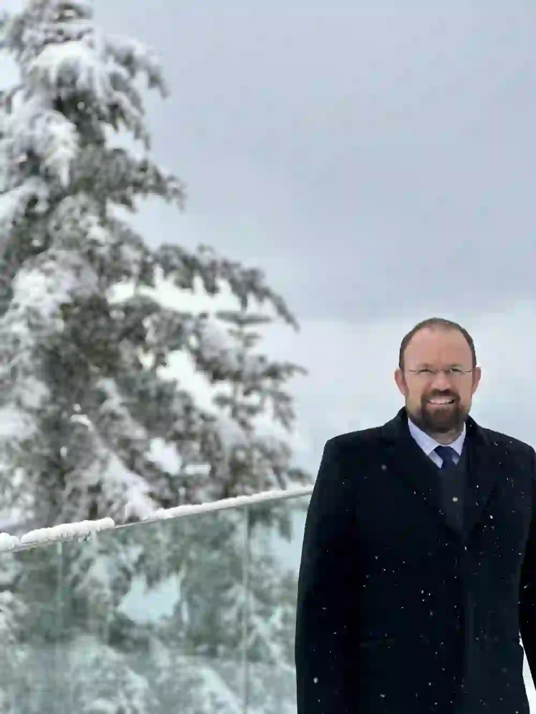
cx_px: 268
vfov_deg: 25.3
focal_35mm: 77
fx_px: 1589
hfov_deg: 19.1
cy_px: 357
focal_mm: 9
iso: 32
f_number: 2.8
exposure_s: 1/342
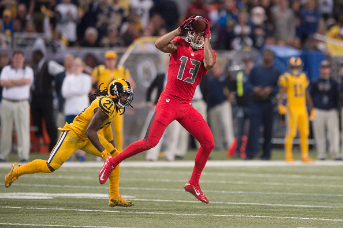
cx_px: 172
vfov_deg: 3.4
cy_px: 114
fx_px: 3808
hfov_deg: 5.2
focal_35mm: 400
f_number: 2.8
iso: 2500
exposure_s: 1/1250
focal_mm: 400
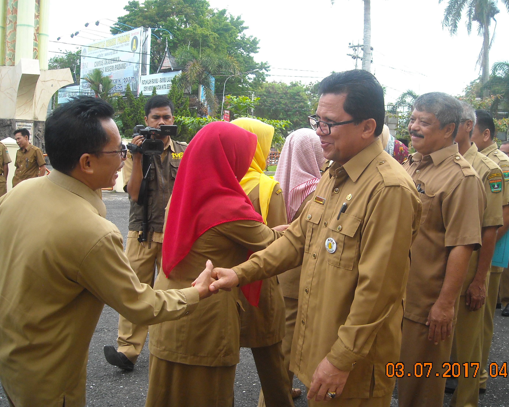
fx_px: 572
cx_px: 277
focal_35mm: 38
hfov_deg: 47.9
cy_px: 202
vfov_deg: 39.2
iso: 113
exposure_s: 1/250
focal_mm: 5.7
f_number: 2.8
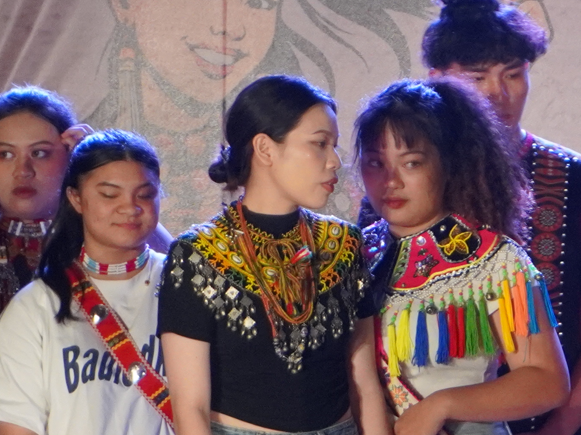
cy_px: 497
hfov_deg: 6.3
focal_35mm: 305
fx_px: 5118
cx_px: 1180
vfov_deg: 4.9
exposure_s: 1/160
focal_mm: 48
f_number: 5.6
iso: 1600
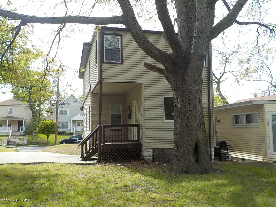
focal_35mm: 30
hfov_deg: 60.0
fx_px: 239
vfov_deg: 46.8
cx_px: 138
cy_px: 104
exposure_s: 1/500
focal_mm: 4.1
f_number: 3.3
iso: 125
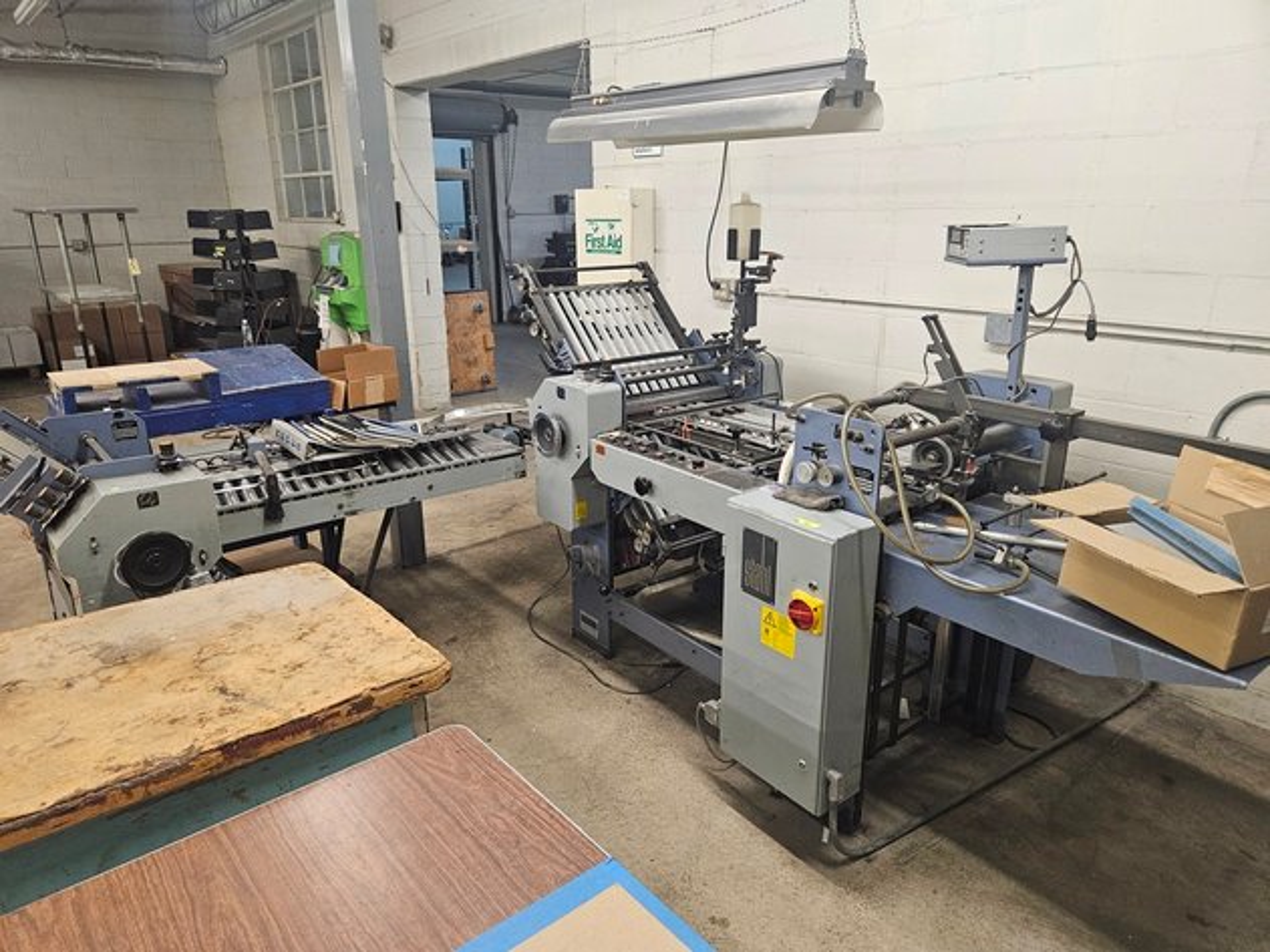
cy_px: 476
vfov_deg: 58.9
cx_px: 635
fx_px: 844
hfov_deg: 73.9
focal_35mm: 23
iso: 640
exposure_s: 1/120
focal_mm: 5.4
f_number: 1.8
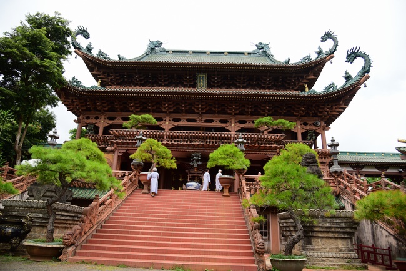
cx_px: 203
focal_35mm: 24
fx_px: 271
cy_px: 136
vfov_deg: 53.2
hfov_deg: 73.7
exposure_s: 1/1250
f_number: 4
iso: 320
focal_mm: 24
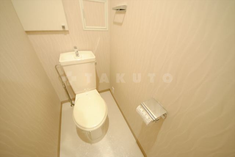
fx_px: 93
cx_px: 118
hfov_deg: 103.2
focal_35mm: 14
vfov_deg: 80.3
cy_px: 78
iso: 100
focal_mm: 9.5
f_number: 4.8
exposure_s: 1/1.6
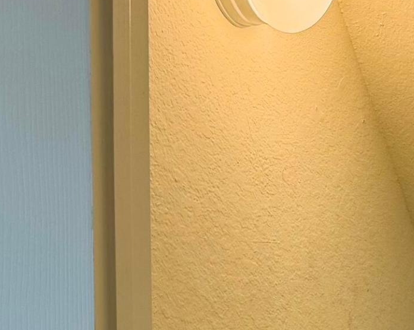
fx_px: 1188
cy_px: 481
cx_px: 553
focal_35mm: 97
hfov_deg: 18.3
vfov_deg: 14.8
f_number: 1.78
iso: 125
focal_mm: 6.76
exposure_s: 1/60
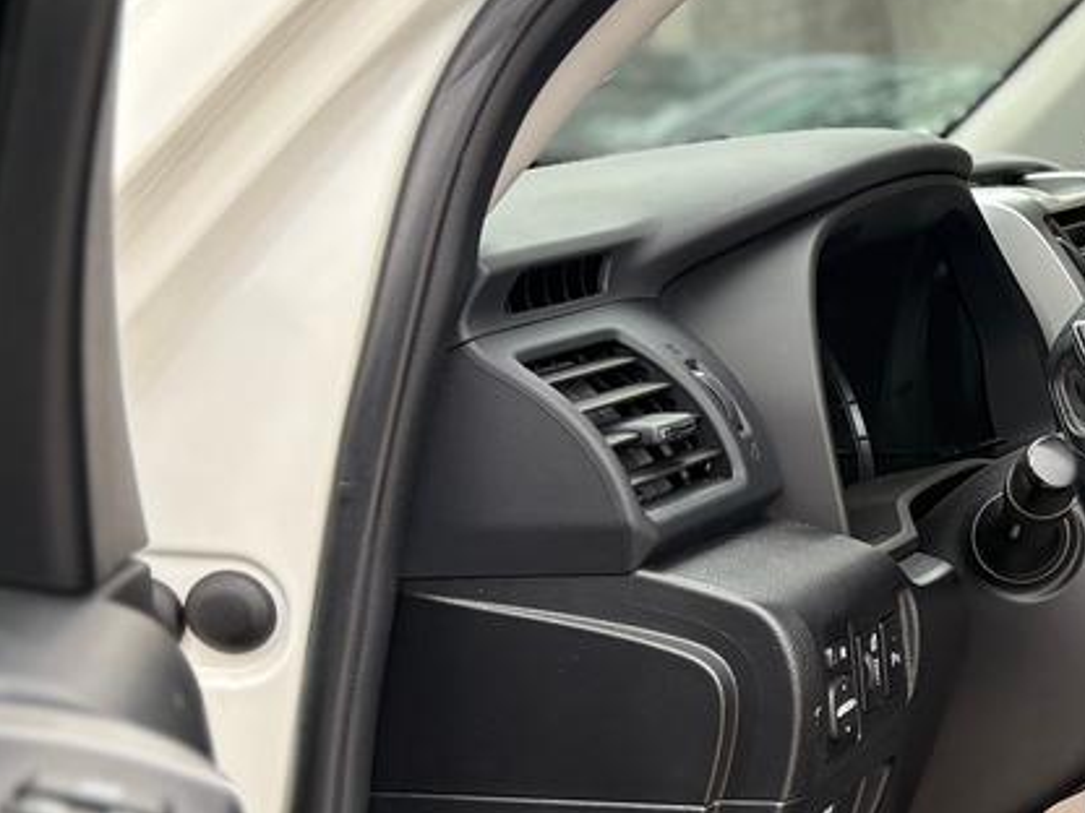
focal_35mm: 80
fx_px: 2508
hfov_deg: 21.2
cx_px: 1560
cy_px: 610
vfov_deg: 18.3
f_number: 1.6
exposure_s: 1/265
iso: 64
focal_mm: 5.96
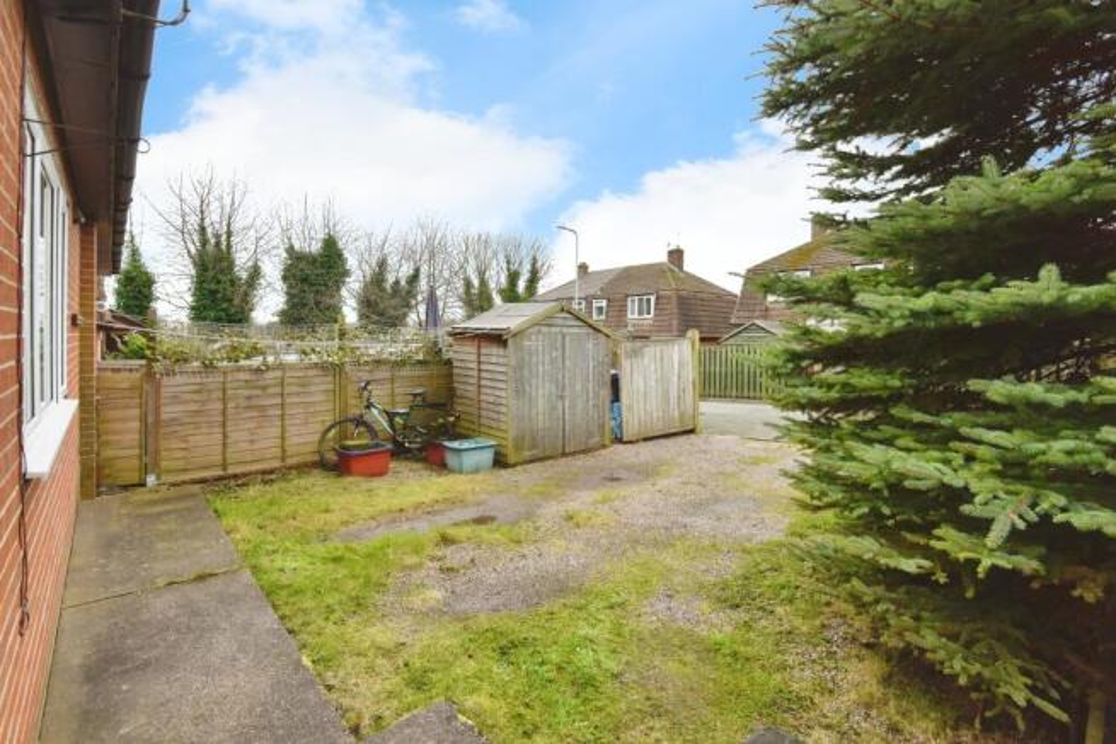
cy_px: 372
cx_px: 558
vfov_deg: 73.8
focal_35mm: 16
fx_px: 496
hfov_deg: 96.7
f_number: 7.1
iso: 500
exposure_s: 1/100
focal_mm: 16
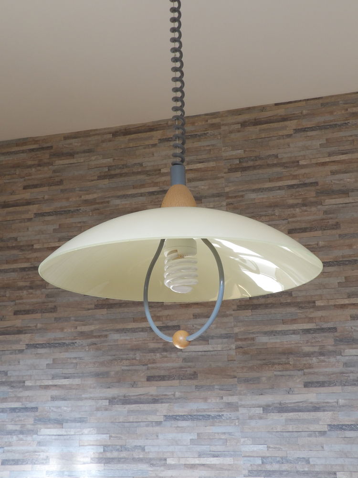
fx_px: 455
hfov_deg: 42.9
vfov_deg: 55.4
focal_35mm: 33
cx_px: 179
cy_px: 239
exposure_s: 1/34
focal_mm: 5.9
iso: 137
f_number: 3.6
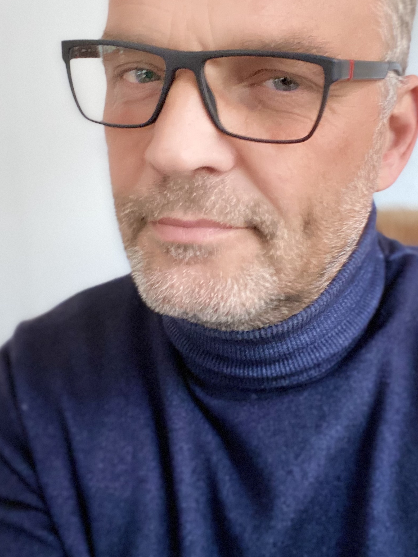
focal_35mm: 44
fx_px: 708
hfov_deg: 32.8
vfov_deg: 42.7
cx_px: 241
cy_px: 219
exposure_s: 1/37
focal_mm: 2.71
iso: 400
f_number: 2.2
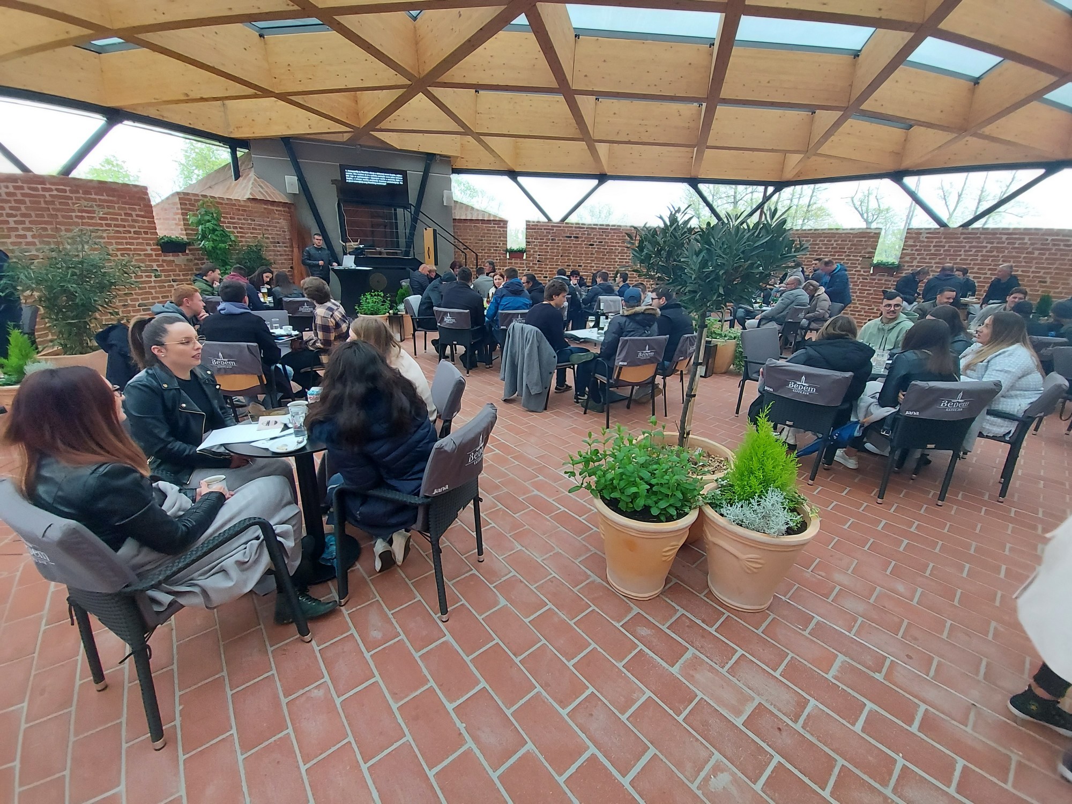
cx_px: 536
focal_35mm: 13
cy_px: 402
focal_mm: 1.74
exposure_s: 1/50
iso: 400
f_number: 2.2
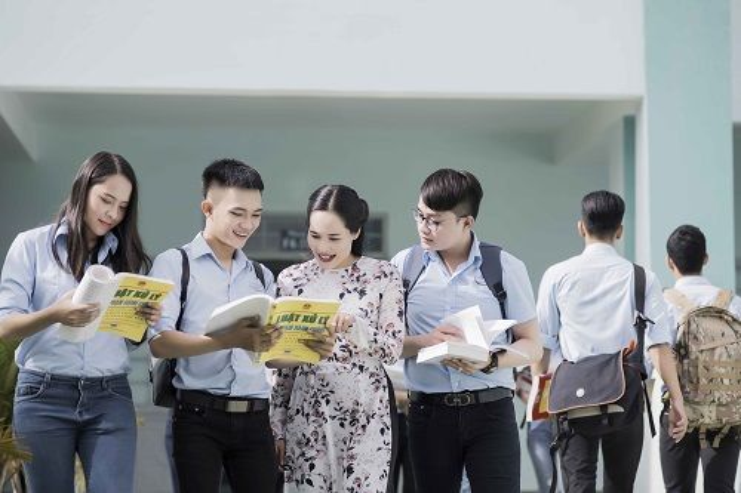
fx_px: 2058
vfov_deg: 13.7
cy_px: 246
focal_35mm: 100
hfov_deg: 20.4
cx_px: 370
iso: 80
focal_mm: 100
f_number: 3.2
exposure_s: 1/800
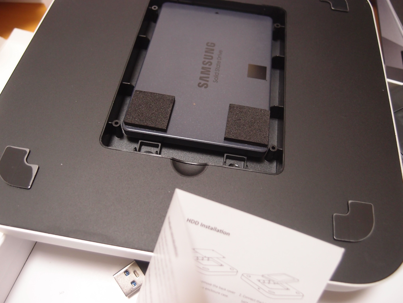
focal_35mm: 28
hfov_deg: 63.4
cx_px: 202
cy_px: 152
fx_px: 326
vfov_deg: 49.7
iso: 200
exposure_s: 1/40
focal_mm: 6
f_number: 1.8
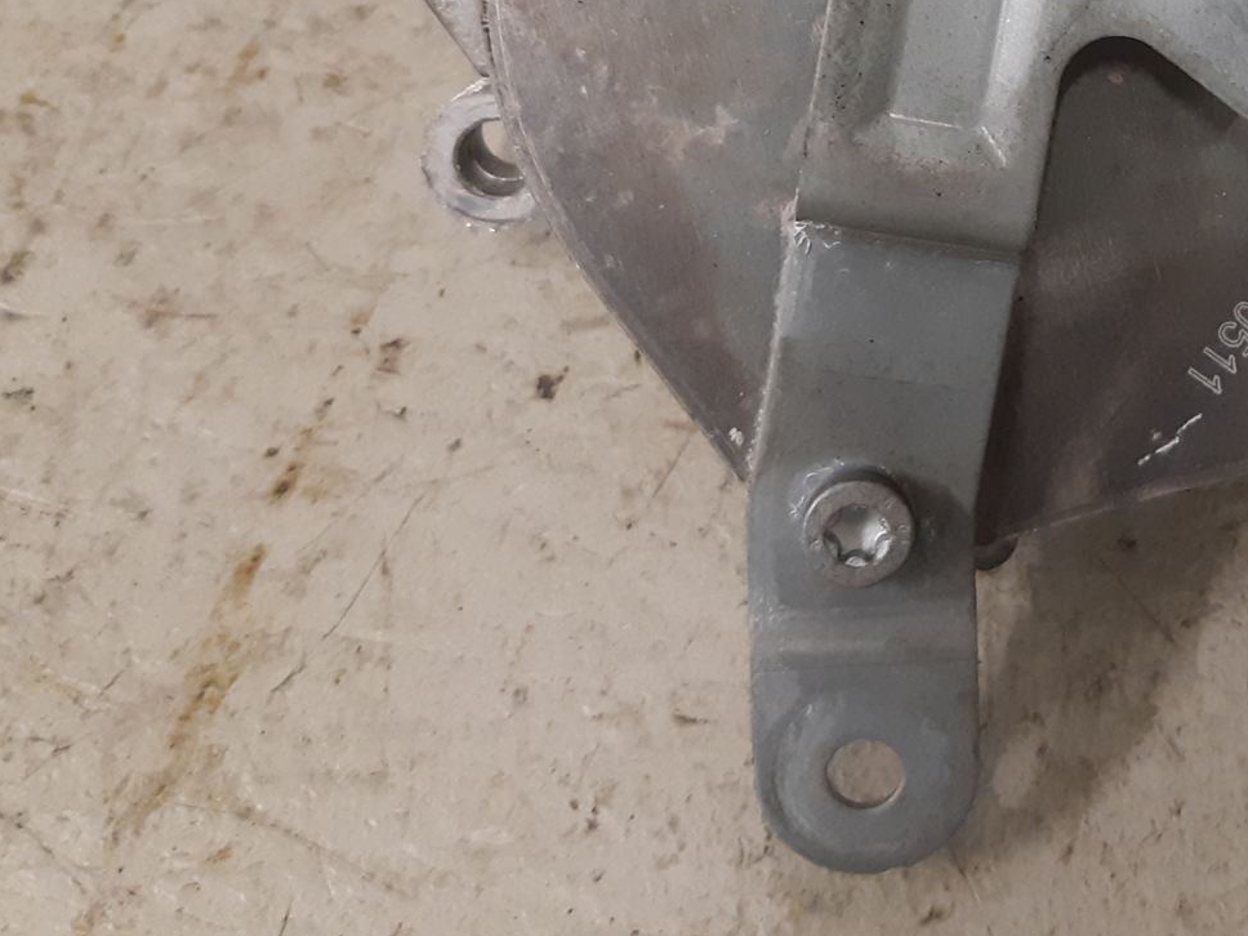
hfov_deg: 33.3
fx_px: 1983
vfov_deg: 25.3
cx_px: 1092
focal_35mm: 55
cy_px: 13
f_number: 1.7
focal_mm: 3.93
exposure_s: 1/50
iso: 200
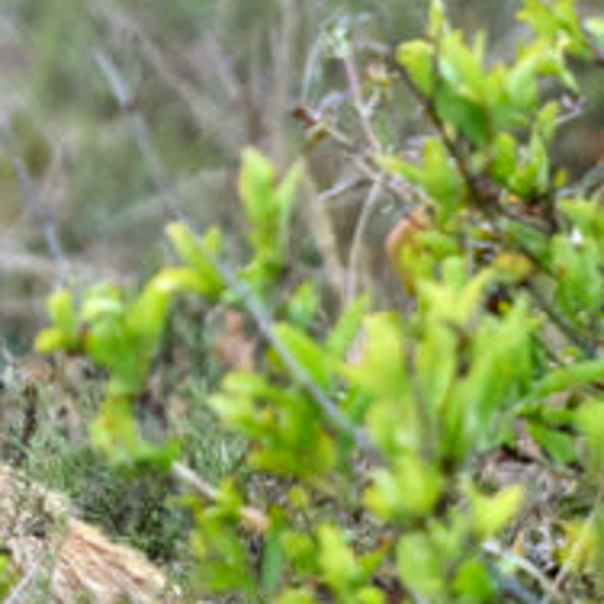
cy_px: -236
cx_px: -813
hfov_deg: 0.6
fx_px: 57860
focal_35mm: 2931
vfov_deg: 0.6
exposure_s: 1/640
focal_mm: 423.1
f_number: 6.3
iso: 1000
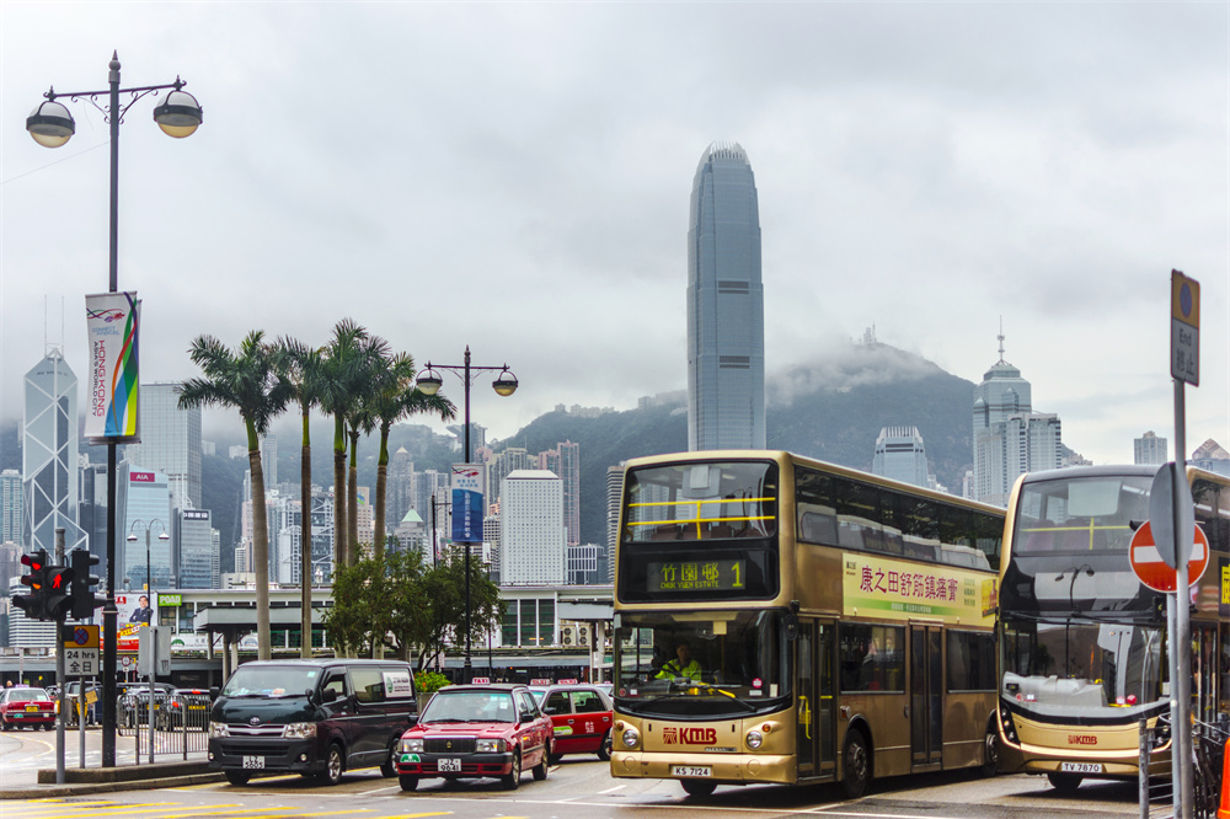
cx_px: 615
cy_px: 410
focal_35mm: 52
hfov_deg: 37.9
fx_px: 1793
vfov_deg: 25.7
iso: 100
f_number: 1.8
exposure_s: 1/2500
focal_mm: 35
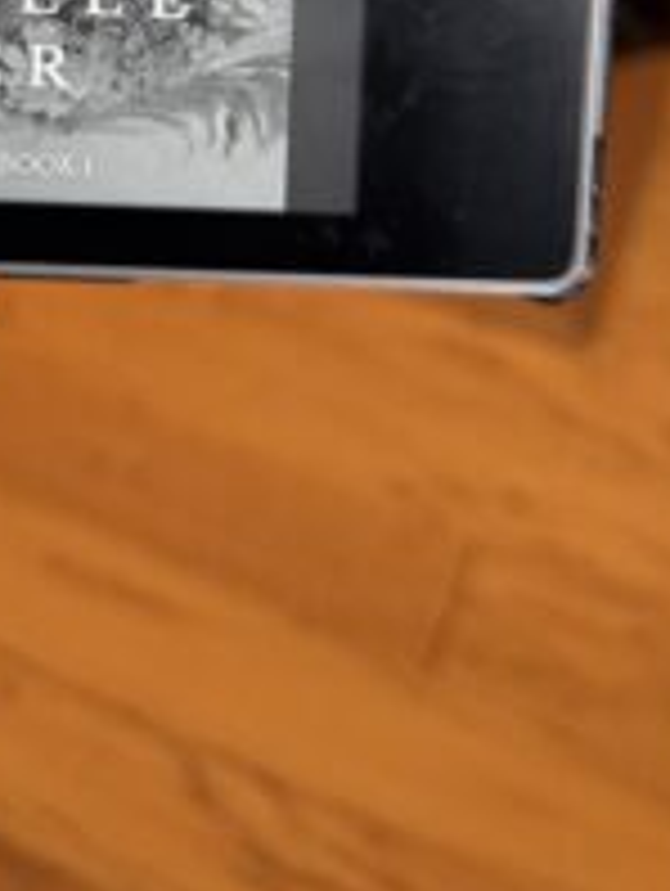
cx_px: 67
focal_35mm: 66
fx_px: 1700
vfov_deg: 25.5
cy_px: -245
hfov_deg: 21.8
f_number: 1.78
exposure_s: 1/82
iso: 200
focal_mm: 6.76
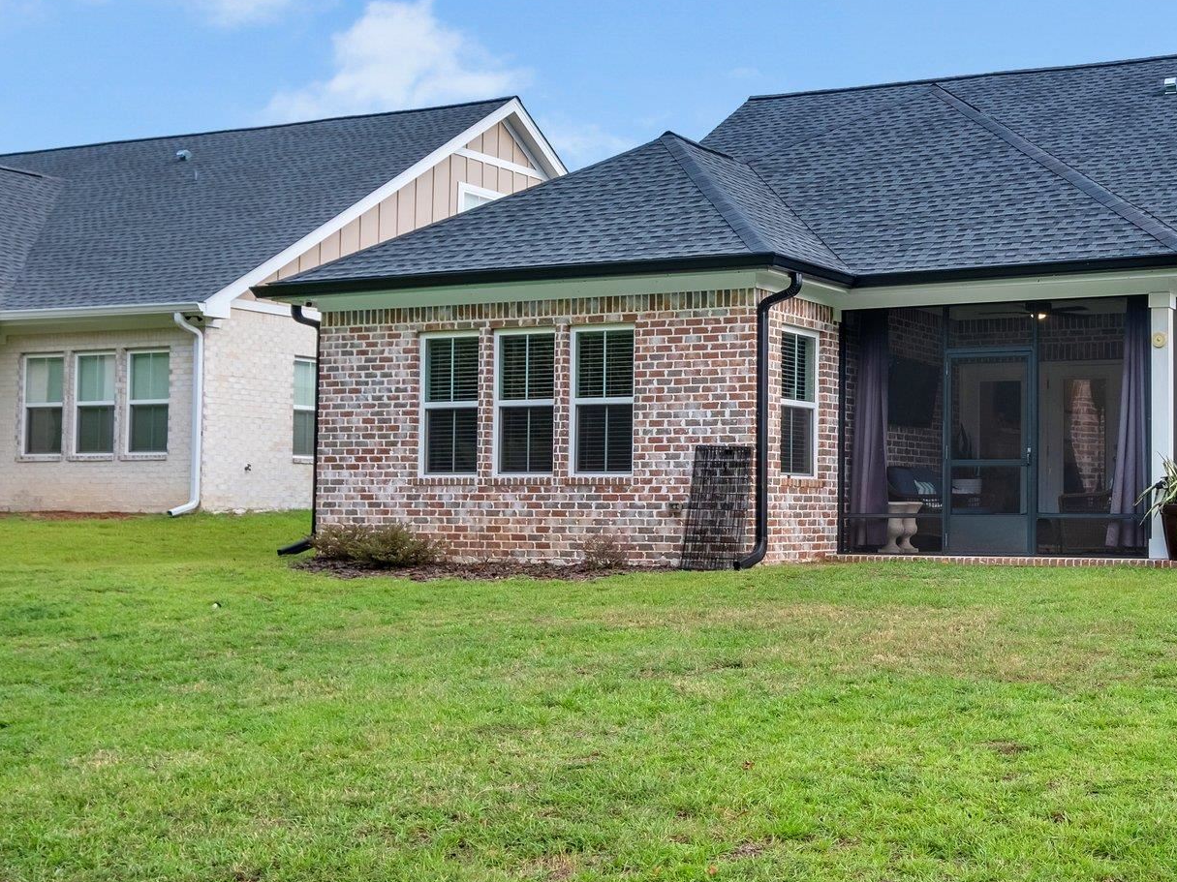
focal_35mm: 47
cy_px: 477
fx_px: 1598
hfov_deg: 38.6
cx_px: 975
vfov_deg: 30.9
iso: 250
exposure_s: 1/320
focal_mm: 19.1
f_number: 8
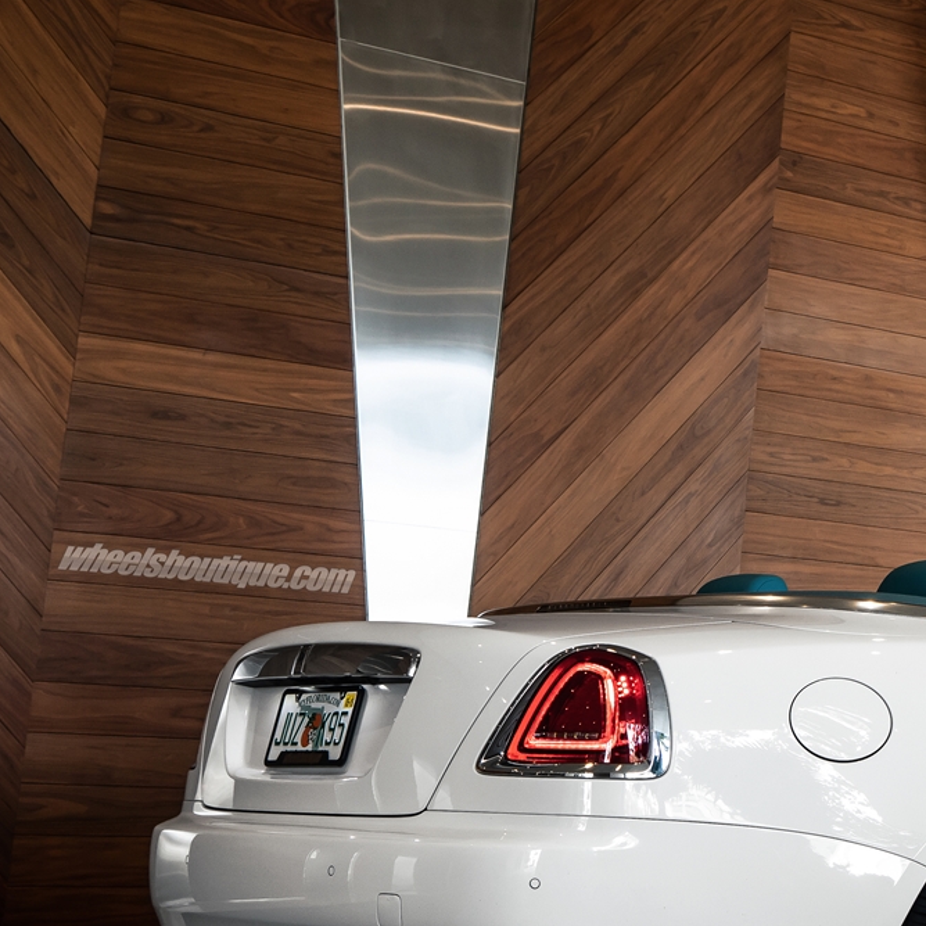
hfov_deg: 19.1
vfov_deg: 19.6
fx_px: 2663
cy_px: 674
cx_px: 951
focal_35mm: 88
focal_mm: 36
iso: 640
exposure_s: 1/100
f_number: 5.6
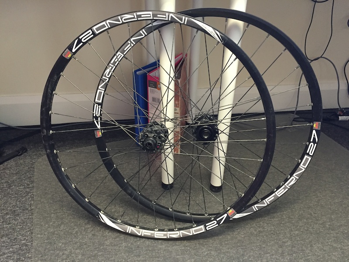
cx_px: 174
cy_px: 131
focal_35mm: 29
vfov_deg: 48.2
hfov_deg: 61.7
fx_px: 292
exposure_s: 1/33
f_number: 2.2
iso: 250
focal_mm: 4.15
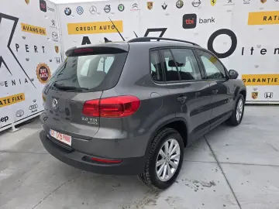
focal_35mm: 23
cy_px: 104
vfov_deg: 58.9
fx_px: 185
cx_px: 140
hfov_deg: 73.9
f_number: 1.7
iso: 50
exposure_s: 1/180
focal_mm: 6.3
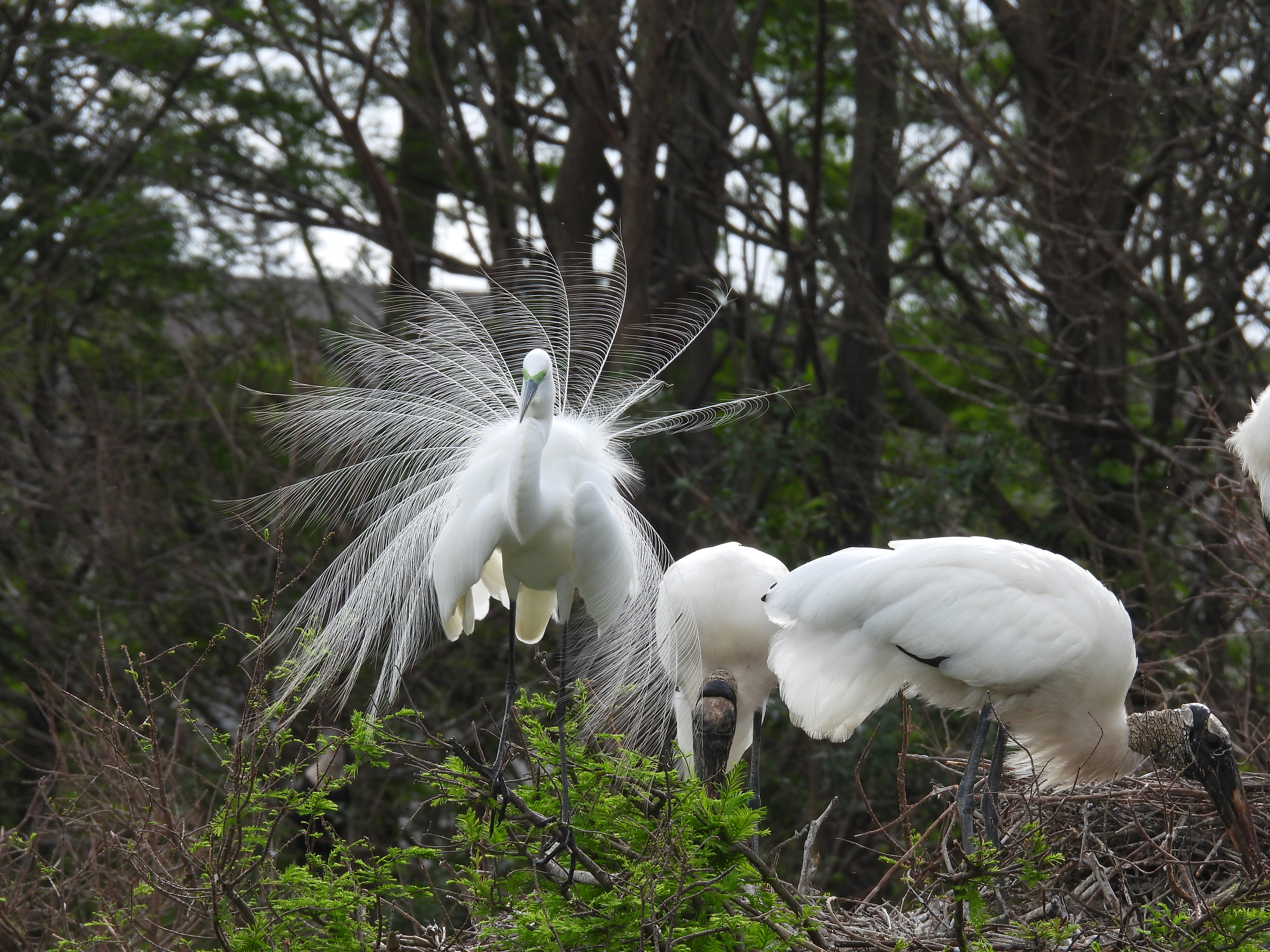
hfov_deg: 4.0
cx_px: 635
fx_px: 18344
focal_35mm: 500
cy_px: 476
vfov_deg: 3.0
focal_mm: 89.2
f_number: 5
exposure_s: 1/400
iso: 100
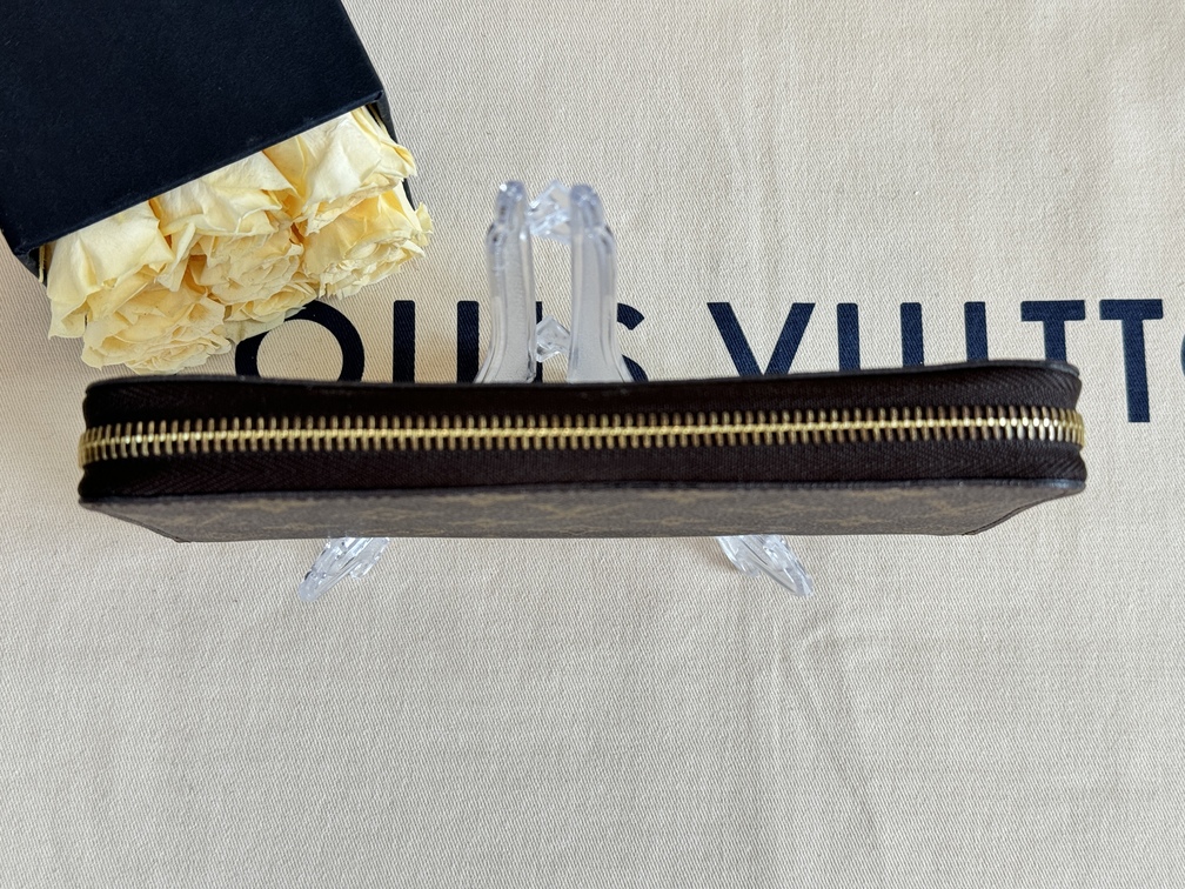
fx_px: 1643
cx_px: 592
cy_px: 444
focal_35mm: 48
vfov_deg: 30.3
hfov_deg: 39.7
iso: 80
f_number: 1.78
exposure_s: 1/50
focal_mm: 6.86
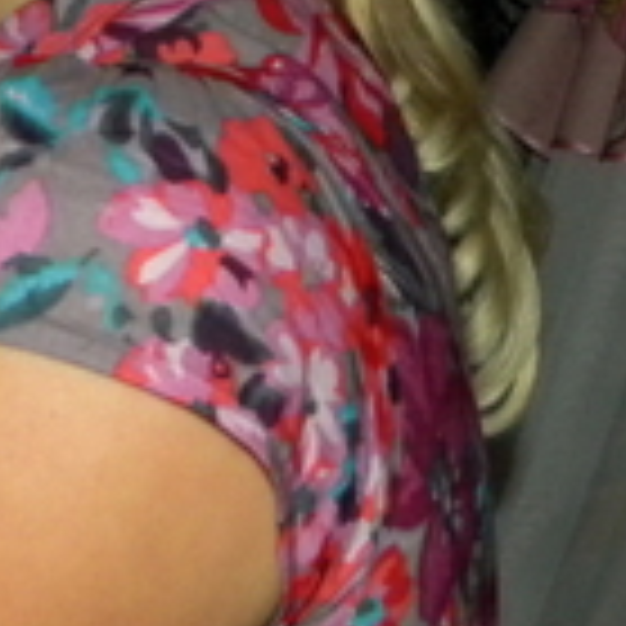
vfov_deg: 17.7
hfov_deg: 17.3
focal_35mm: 98
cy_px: 281
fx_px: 2005
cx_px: -27
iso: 400
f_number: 7
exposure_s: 1/26
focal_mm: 5
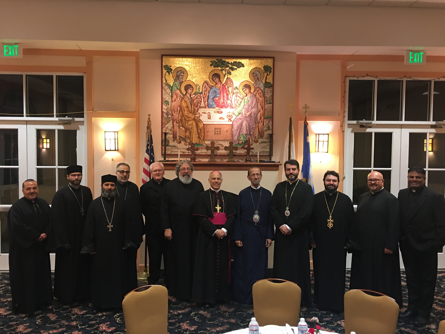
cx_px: 222
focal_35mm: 29
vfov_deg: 48.2
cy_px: 167
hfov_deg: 61.7
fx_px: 373
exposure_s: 1/15
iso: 80
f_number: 2.2
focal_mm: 4.15
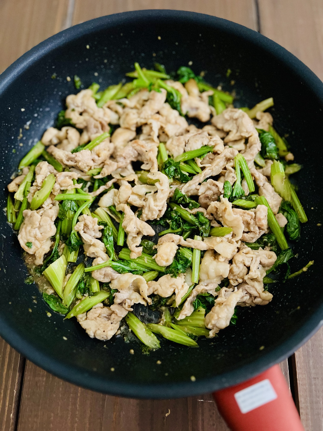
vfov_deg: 67.3
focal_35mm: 26
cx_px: 162
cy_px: 216
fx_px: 323
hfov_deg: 53.1
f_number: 1.5
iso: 640
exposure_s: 1/40
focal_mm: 5.7
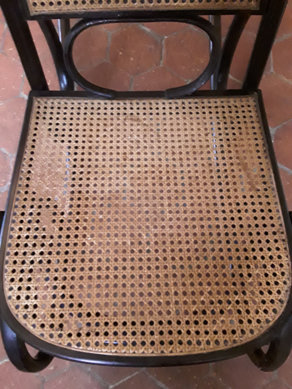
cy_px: 194
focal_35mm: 27
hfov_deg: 51.4
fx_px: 304
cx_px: 146
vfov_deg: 65.3
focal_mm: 2.91
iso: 500
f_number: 1.9
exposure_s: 1/17
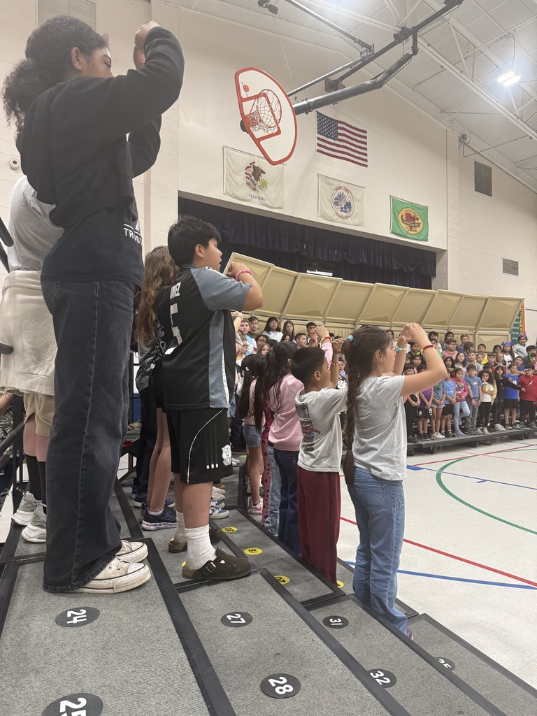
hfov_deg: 56.8
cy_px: 358
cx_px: 268
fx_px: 496
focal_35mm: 24
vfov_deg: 71.6
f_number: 1.78
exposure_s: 1/121
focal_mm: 6.76
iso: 200
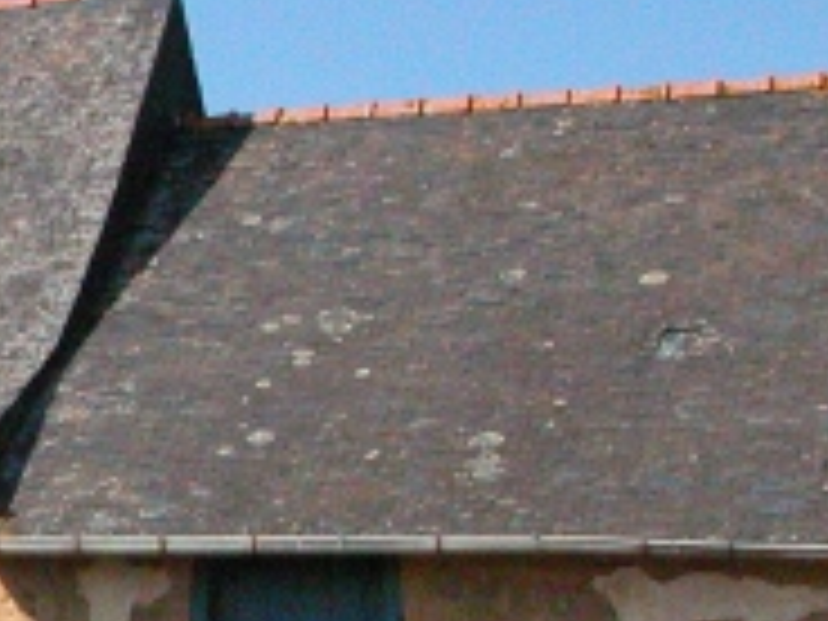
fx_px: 3110
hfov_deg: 14.3
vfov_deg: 11.3
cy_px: 621
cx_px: -356
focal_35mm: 130
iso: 800
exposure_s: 1/2778
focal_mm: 8.9
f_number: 8
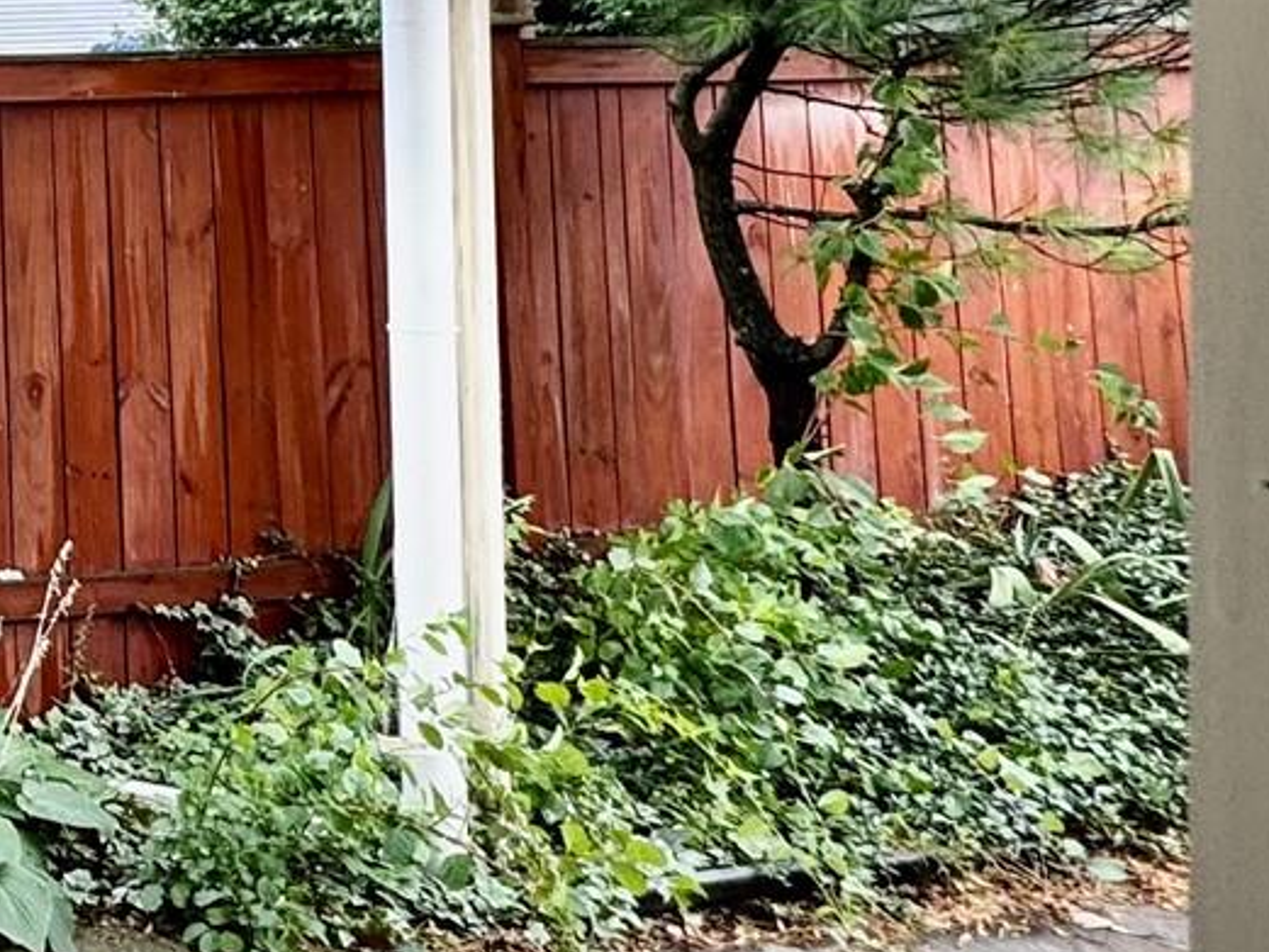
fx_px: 2017
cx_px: -899
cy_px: 51
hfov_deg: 23.0
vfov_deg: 25.5
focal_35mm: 55
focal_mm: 2.22
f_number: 2.2
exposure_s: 1/102
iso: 40
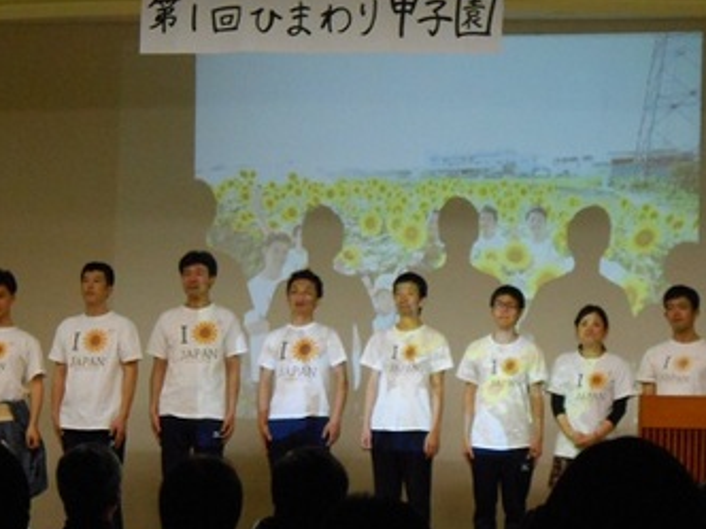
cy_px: 262
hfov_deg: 15.6
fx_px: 2570
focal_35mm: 126
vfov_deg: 11.8
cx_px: 406
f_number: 4.6
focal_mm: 16.5
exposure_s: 1/50
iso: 800
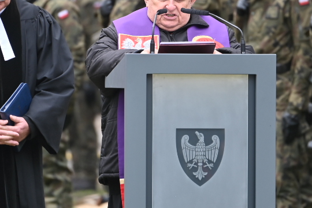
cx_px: 128
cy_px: 80
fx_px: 4680
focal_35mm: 540
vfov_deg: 2.5
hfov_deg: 3.8
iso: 160
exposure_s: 1/320
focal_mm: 180
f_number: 2.8
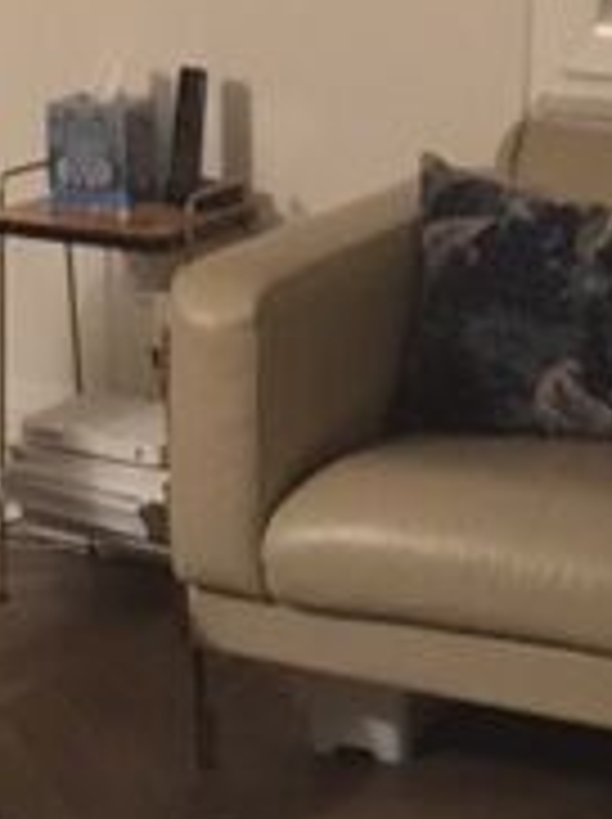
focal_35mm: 102
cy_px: 1418
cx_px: 423
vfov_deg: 16.5
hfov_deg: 14.4
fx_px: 2410
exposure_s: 1/17
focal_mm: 4.15
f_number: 2.2
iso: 640
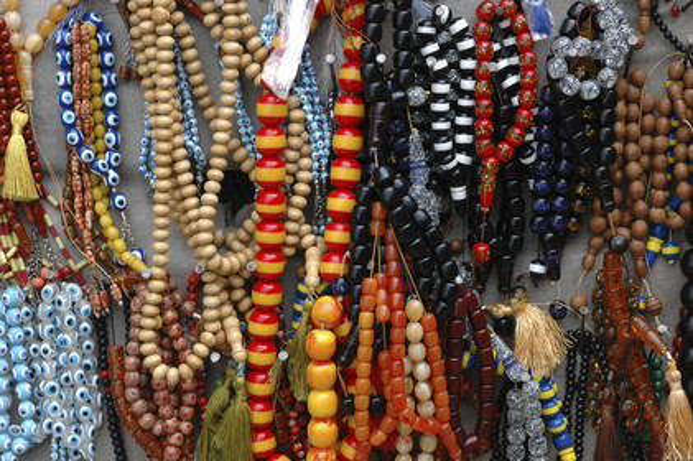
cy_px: 230
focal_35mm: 93
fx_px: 1789
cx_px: 346
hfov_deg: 21.9
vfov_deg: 14.7
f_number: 5.6
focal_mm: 62
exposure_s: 1/125
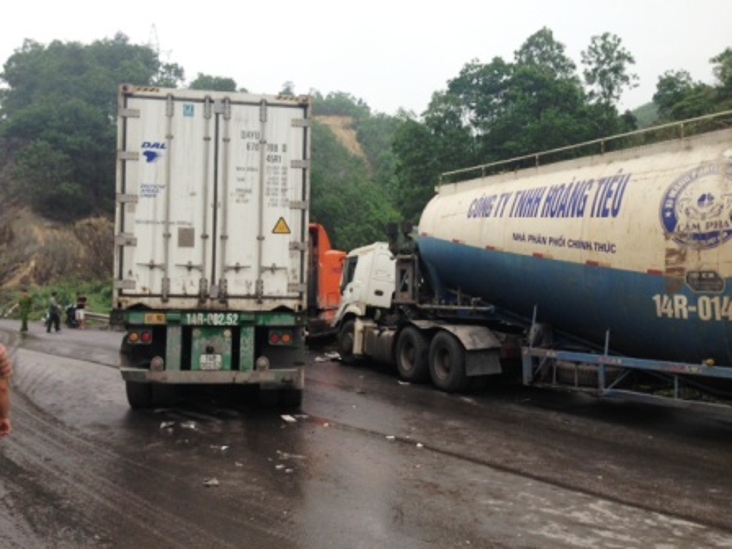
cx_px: 366
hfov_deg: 55.4
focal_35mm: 33
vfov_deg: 42.9
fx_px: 698
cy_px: 274
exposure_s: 1/511
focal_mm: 4.13
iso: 50
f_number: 2.4
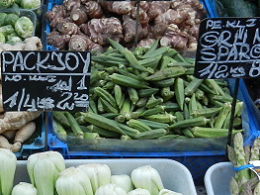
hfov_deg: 25.8
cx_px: 73
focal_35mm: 75
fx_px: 563
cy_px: 88
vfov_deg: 19.6
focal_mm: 5.1
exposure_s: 1/200
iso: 160
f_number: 3.6
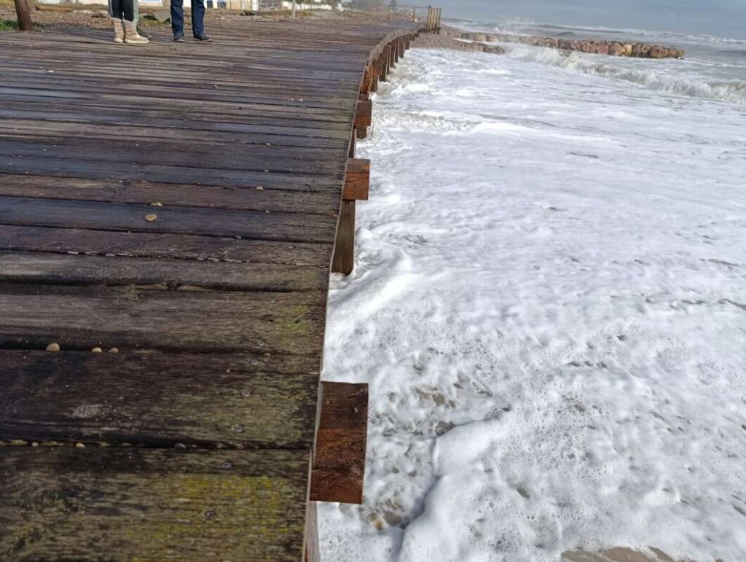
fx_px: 496
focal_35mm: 23
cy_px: 281
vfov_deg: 59.0
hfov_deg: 73.8
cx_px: 373
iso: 51
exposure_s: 1/843
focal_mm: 6.11
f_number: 1.65
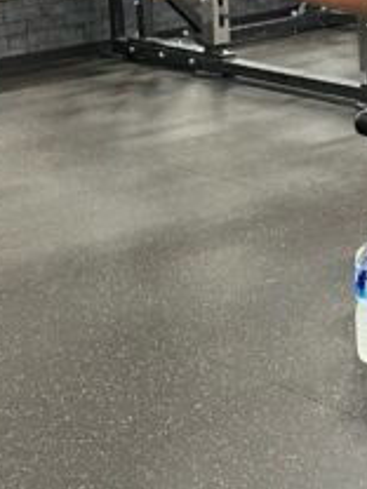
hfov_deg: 11.5
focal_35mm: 128
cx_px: 322
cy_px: 134
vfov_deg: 15.3
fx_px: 1809
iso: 320
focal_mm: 5.1
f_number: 1.6
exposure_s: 1/50
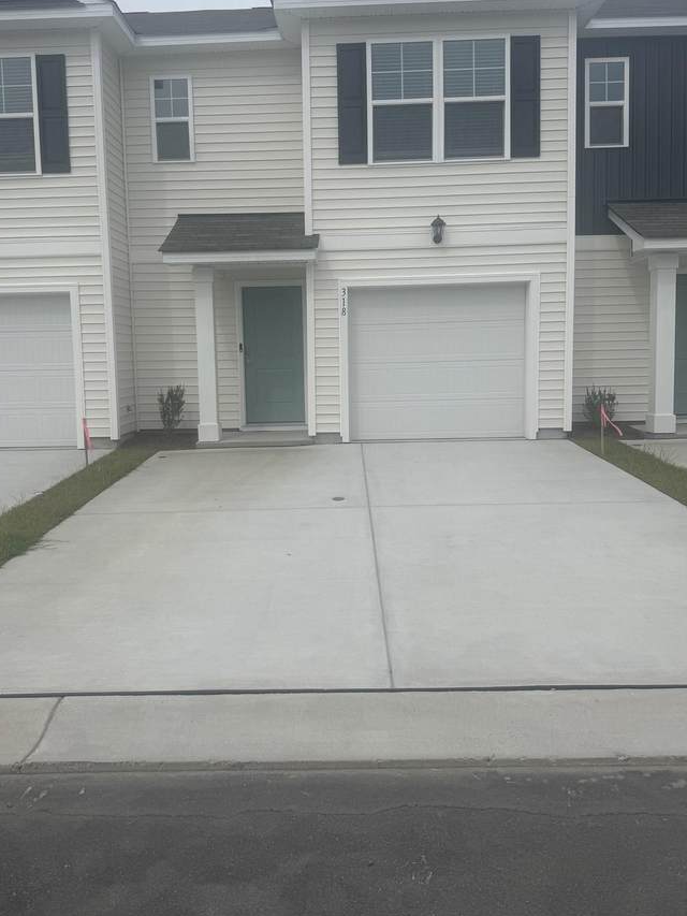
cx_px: 326
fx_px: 714
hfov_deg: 51.3
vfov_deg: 65.2
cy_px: 411
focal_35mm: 27
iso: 80
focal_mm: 6.76
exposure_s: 1/8130
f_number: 1.78
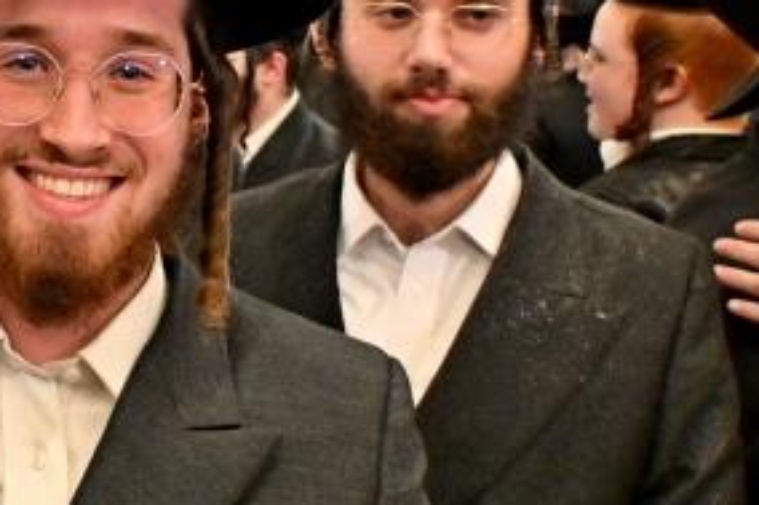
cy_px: 118
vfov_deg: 20.7
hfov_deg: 27.4
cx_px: -147
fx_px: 1370
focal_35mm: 65
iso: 640
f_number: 3.5
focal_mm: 12
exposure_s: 1/200
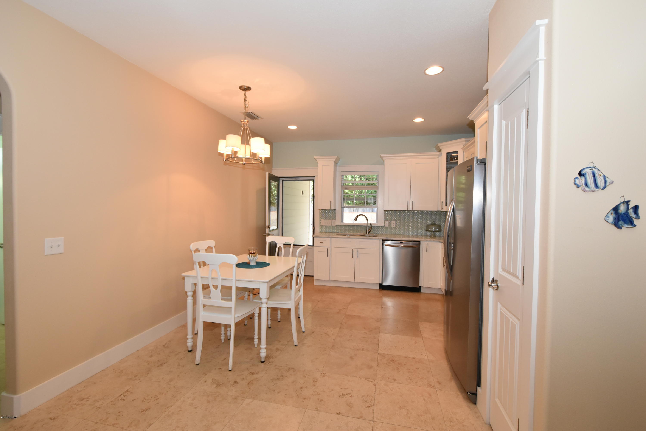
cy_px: 216
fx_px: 269
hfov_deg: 100.4
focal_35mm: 15
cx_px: 323
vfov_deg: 77.3
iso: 800
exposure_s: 1/100
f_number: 5
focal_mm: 10
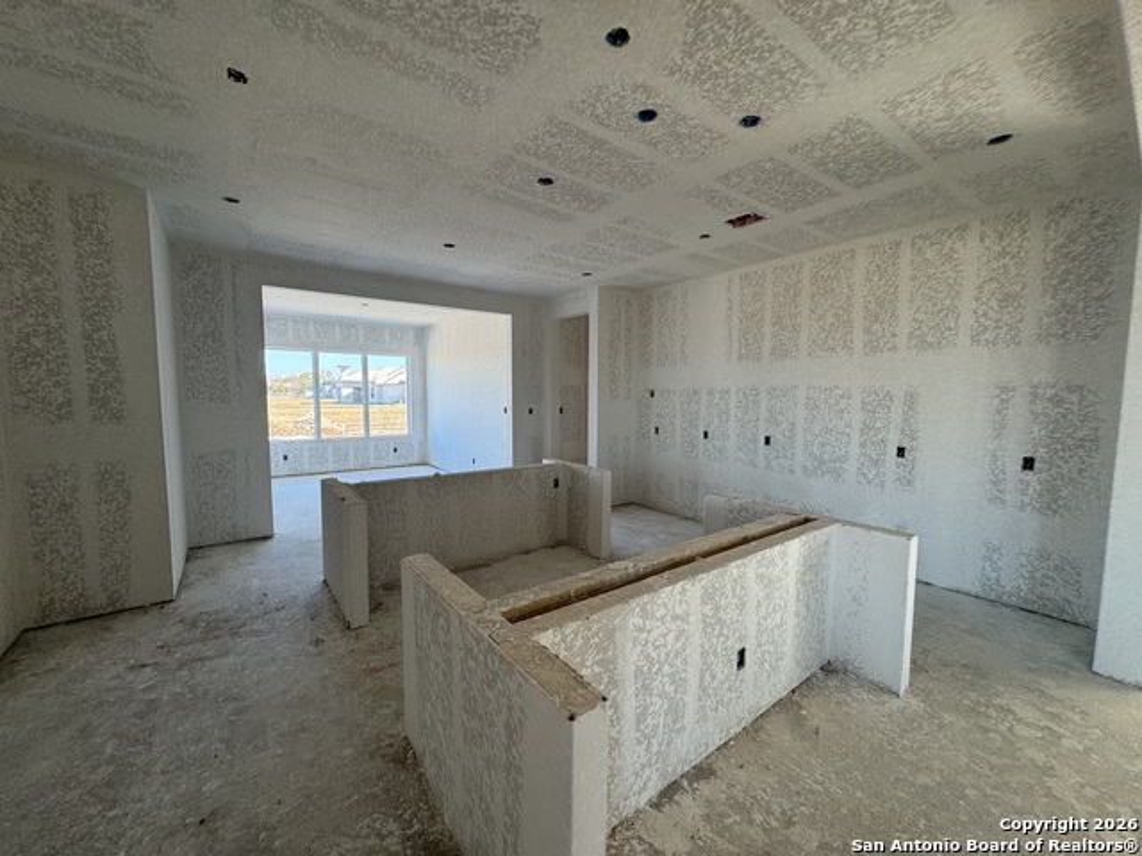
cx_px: 571
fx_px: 462
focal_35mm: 14
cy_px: 428
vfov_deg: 85.7
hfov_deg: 102.1
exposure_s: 1/99
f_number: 2.2
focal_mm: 2.22
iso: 100
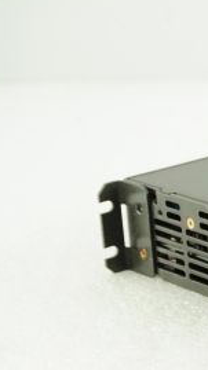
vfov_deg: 14.1
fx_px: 1493
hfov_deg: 7.7
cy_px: 259
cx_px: 395
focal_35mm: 152
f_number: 9
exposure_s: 1/125
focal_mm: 65
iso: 1600
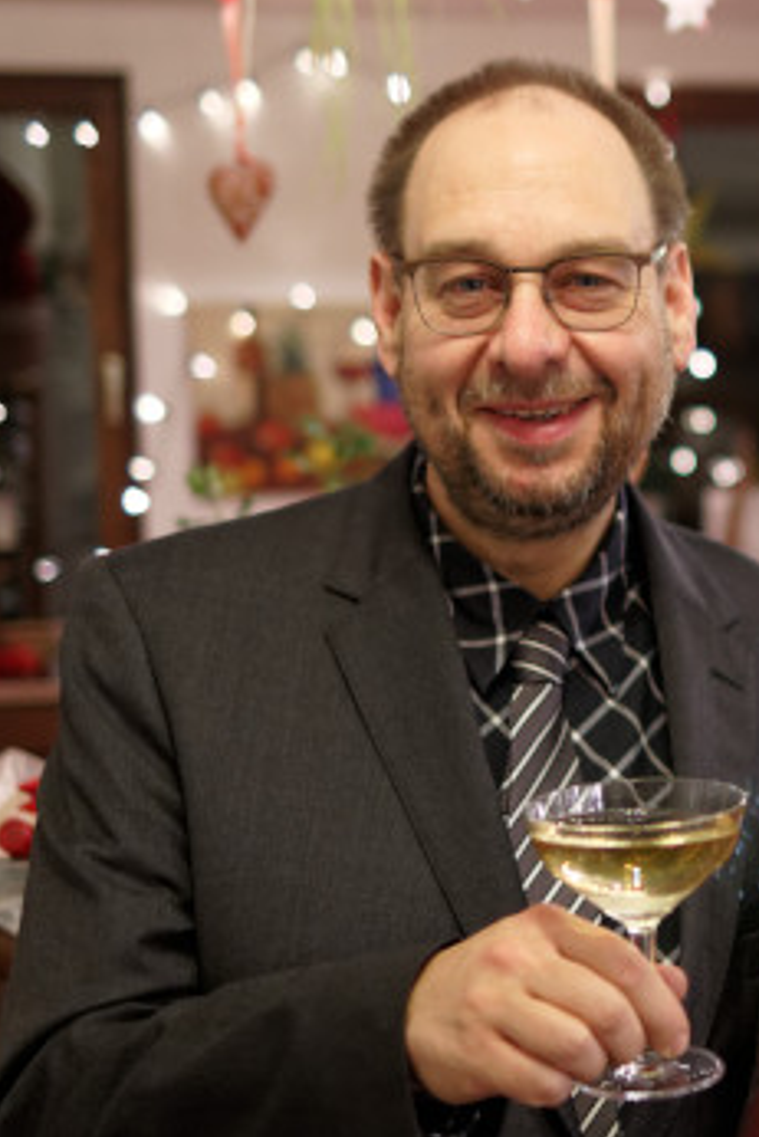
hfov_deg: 18.7
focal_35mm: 70
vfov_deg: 28.8
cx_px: 835
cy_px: 568
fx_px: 2211
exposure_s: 1/60
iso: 800
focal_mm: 31
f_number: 2
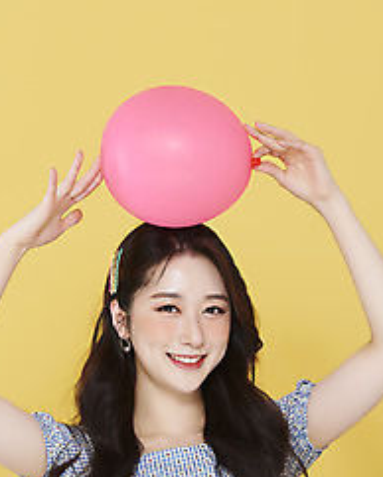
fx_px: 2307
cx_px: 177
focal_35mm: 163
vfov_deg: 11.8
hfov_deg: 9.5
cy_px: 233
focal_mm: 105
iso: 64
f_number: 11
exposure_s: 1/125
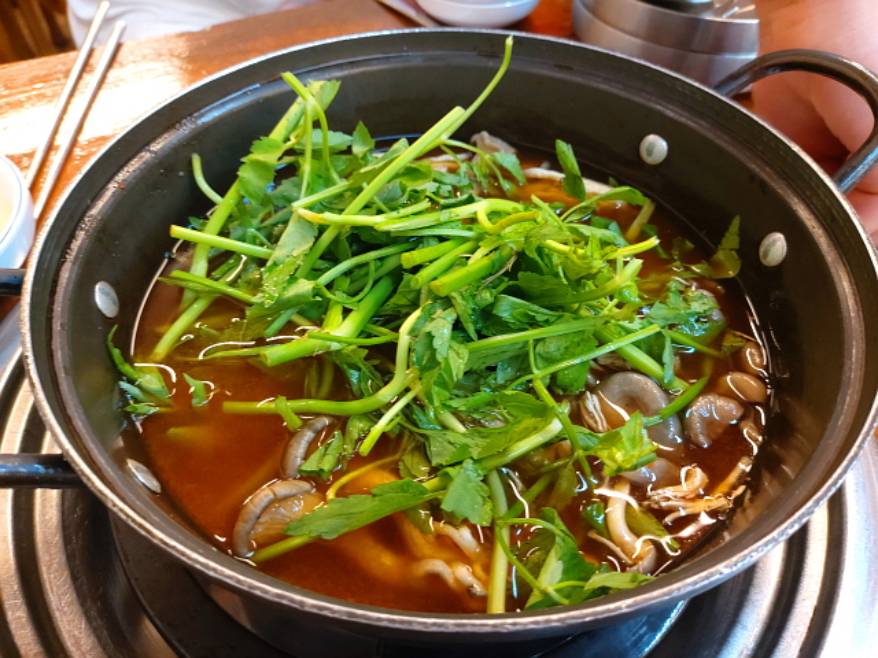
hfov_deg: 69.4
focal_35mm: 25
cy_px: 329
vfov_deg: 54.9
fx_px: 634
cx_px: 439
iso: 250
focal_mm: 4.58
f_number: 2
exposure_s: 1/24
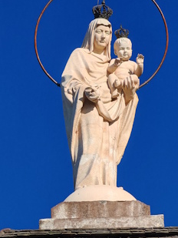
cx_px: 109
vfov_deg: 8.8
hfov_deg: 6.6
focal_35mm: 225
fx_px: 1542
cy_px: 149
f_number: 2.4
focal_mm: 8.67
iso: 50
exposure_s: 1/1100
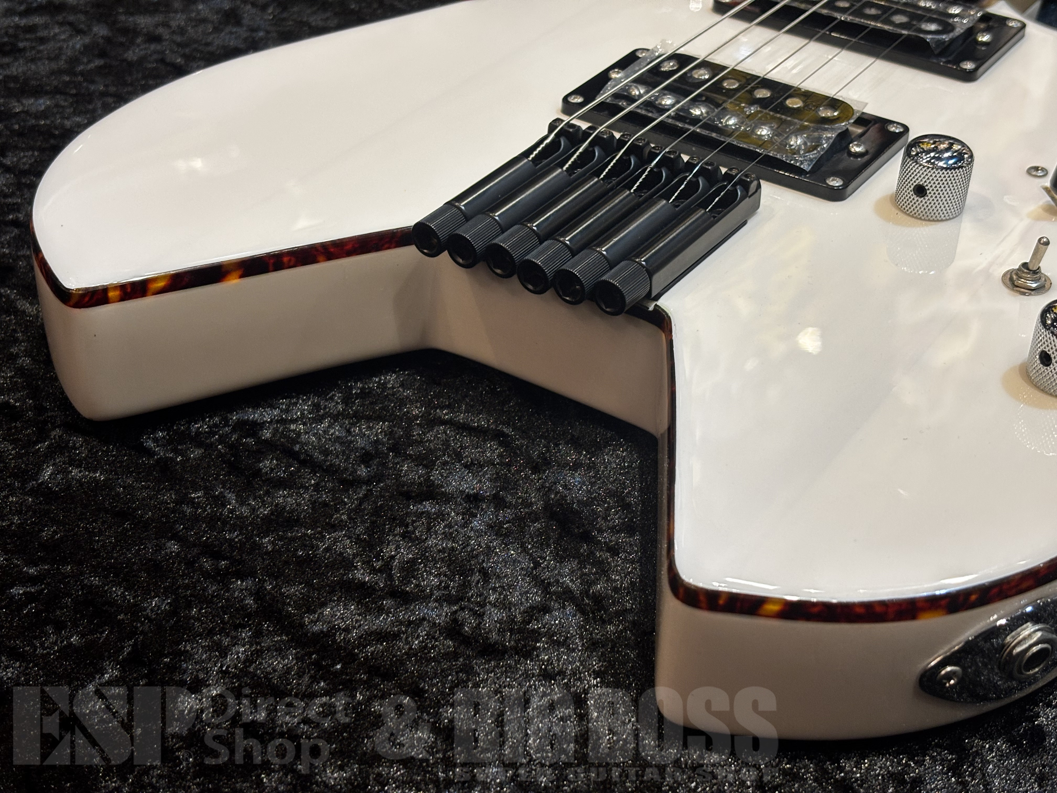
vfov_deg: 28.0
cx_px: 528
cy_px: 396
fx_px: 1588
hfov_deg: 36.8
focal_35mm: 52
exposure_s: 1/60
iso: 64
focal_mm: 5.96
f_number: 1.6
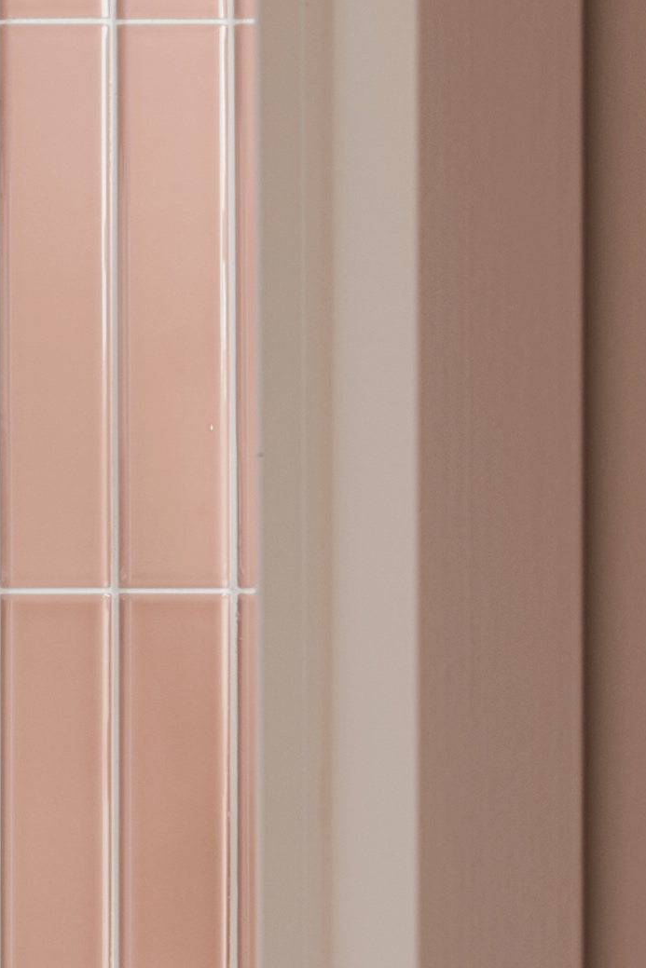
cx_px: -1522
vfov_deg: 5.4
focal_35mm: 379
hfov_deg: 3.5
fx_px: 10197
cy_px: 1358
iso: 100
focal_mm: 50
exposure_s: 3.2
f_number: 11
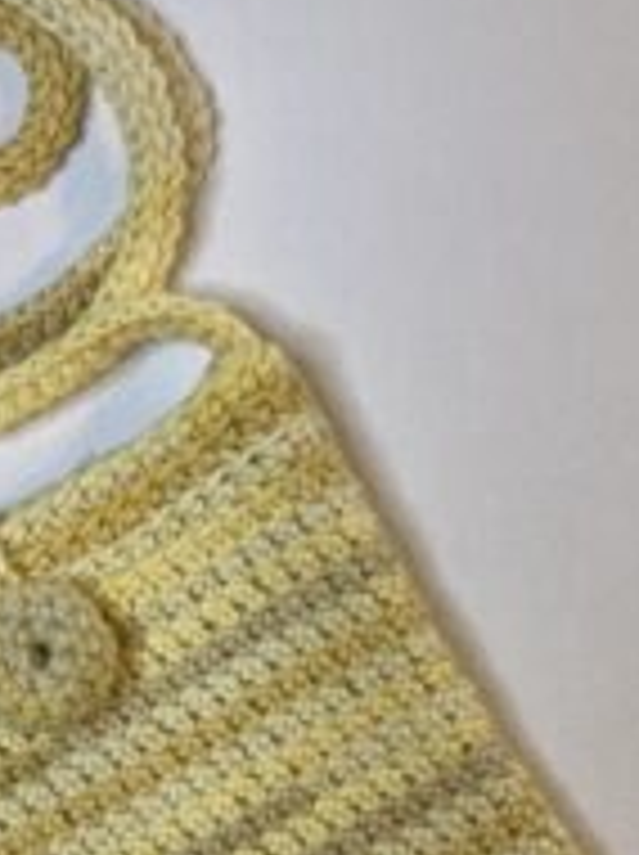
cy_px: 756
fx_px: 1455
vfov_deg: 31.3
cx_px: 117
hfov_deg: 24.3
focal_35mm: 59
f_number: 1.8
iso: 64
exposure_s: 1/100
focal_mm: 3.99
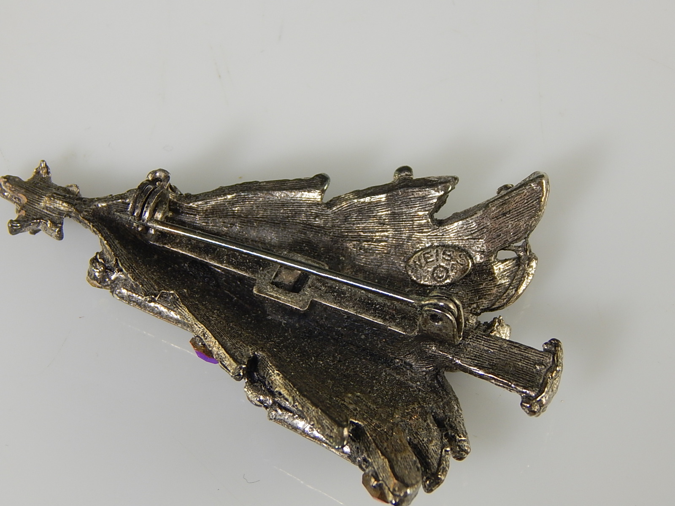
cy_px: 253
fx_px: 3549
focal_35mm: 182
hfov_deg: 10.9
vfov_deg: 8.2
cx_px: 338
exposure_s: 1/30
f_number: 5.3
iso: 160
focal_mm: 32.8
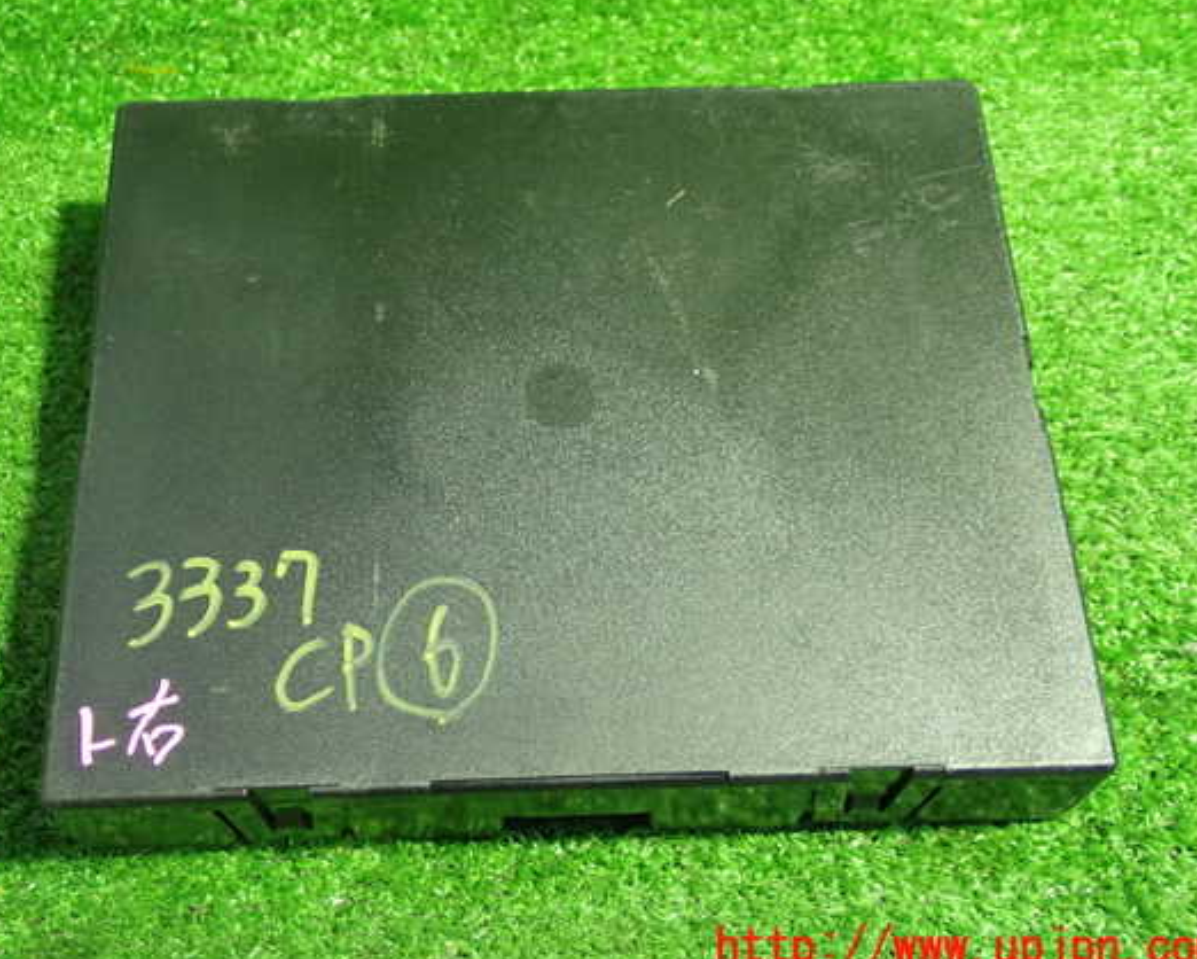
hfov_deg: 40.3
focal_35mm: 46
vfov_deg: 32.8
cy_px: 461
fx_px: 1630
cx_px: 546
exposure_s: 1/25
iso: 800
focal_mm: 7.31
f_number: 2.8
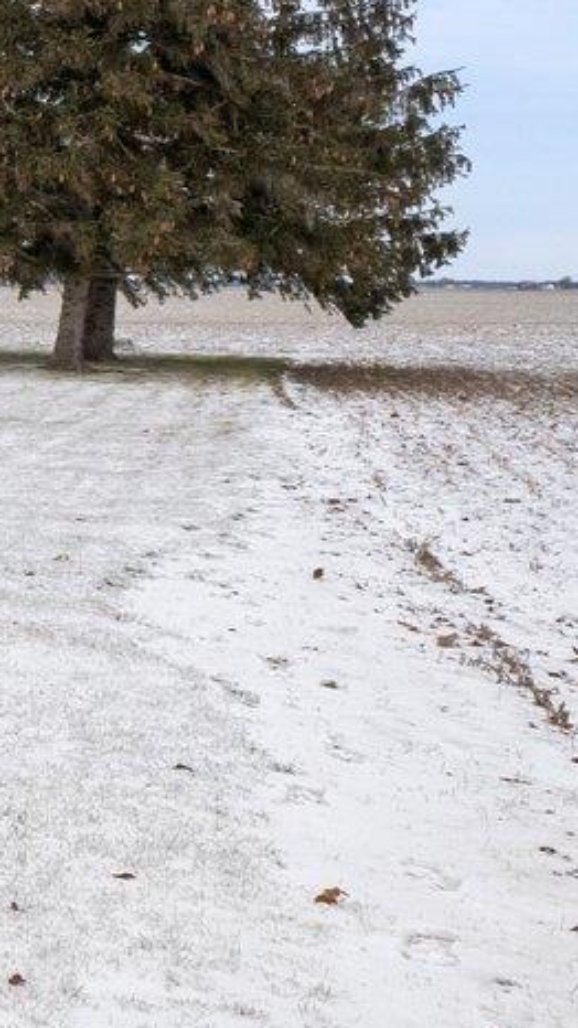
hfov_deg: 10.0
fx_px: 1881
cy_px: 253
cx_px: -1357
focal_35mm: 69
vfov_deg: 30.1
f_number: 5
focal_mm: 10
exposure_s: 1/4000
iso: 800
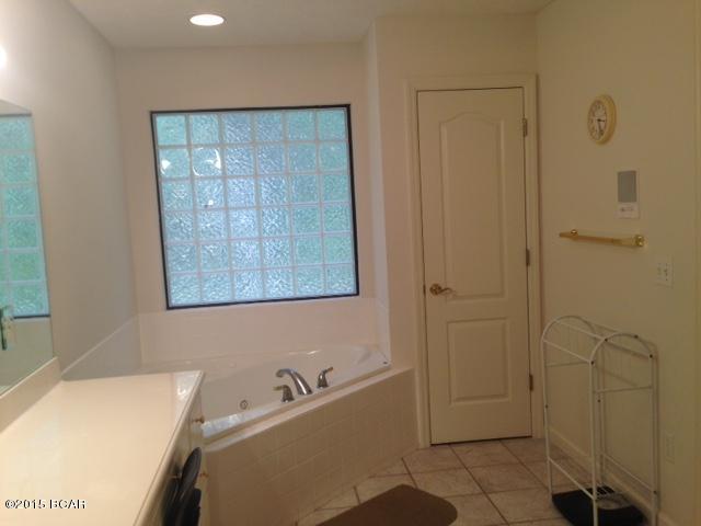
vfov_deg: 42.9
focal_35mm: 33
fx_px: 668
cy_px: 263
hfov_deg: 55.4
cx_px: 350
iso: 50
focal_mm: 4.12
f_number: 2.4
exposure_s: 1/30
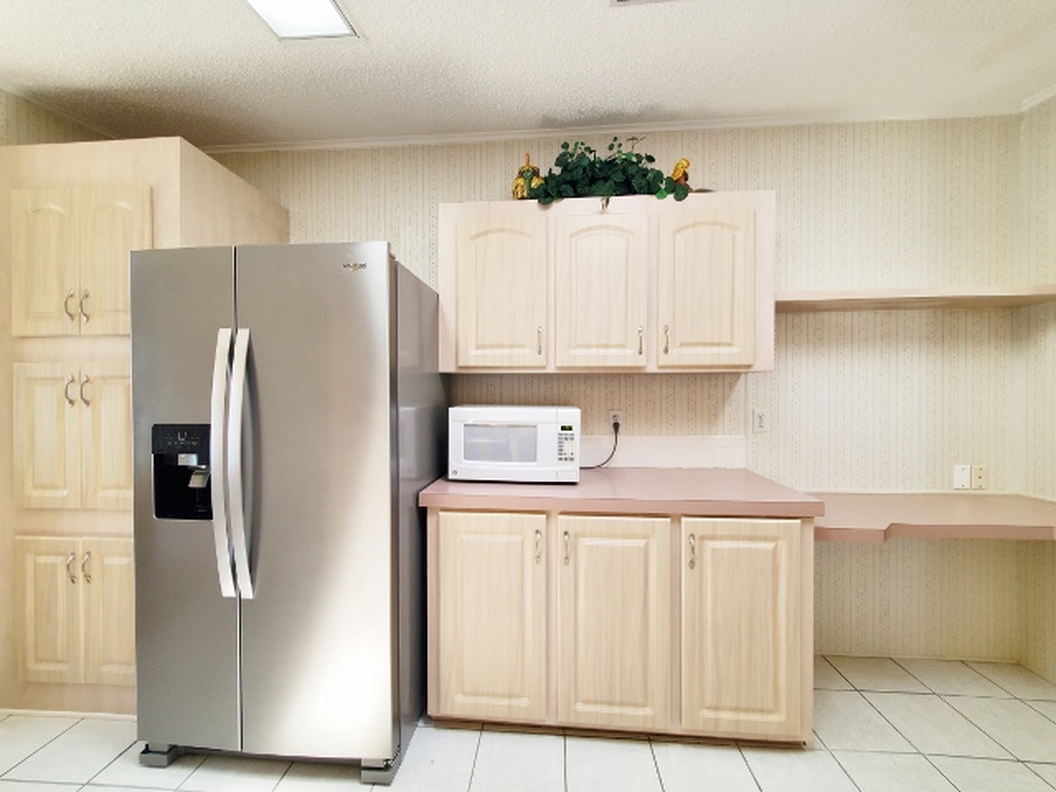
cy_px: 396
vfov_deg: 89.9
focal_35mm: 13
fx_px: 397
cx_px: 528
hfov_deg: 106.2
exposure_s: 1/60
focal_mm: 1.8
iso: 100
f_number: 2.2
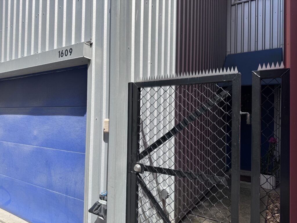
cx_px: 148
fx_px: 206
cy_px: 112
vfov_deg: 56.8
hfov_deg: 71.6
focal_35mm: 24
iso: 80
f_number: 1.78
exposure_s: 1/2252
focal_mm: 6.86
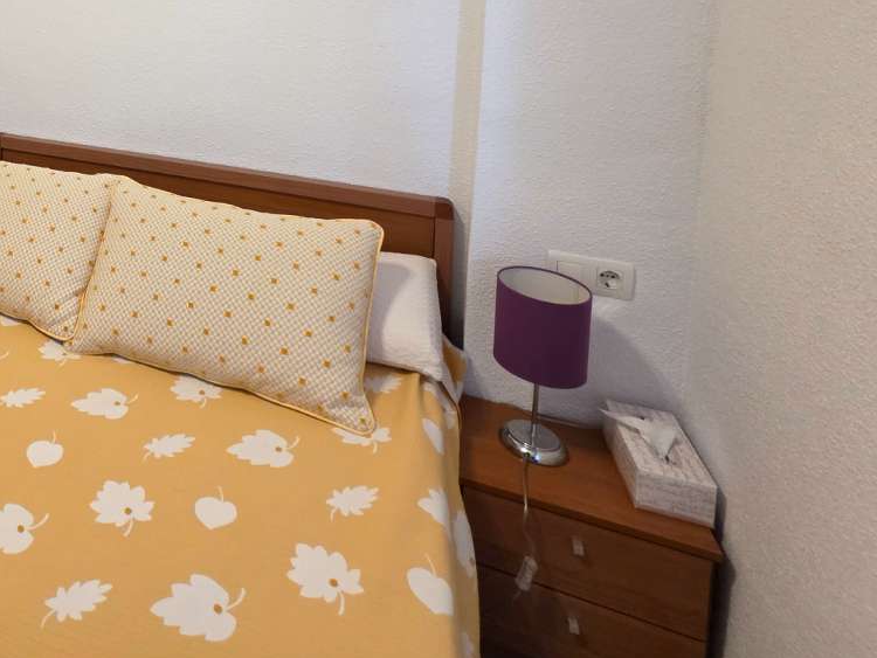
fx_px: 659
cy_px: 20
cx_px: 34
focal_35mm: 26
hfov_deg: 54.9
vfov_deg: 45.8
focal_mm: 2.2
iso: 250
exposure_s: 1/100
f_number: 1.9
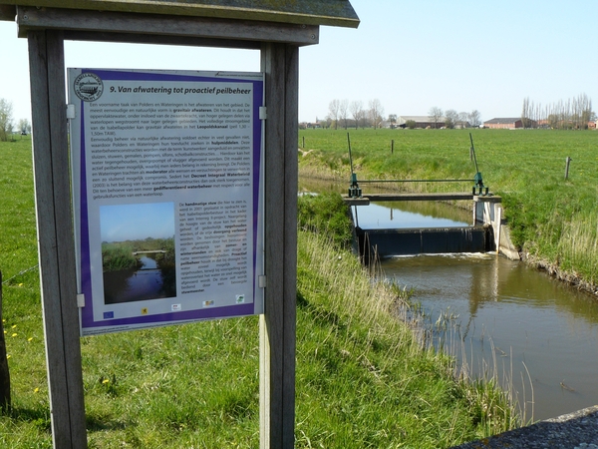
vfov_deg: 39.7
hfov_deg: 51.4
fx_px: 622
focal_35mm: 36
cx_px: 299
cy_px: 224
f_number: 5.6
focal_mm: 6
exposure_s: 1/200
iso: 100
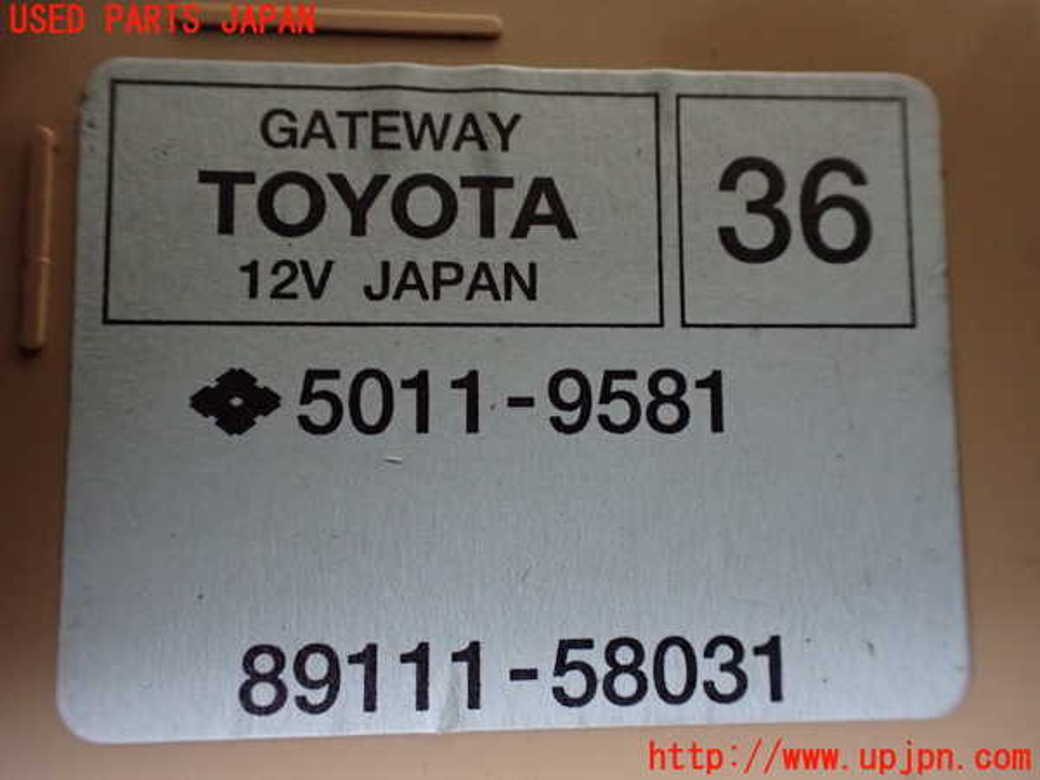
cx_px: 520
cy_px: 390
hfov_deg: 60.0
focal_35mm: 30
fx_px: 901
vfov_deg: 46.8
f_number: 2.3
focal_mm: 5.4
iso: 800
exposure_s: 1/100
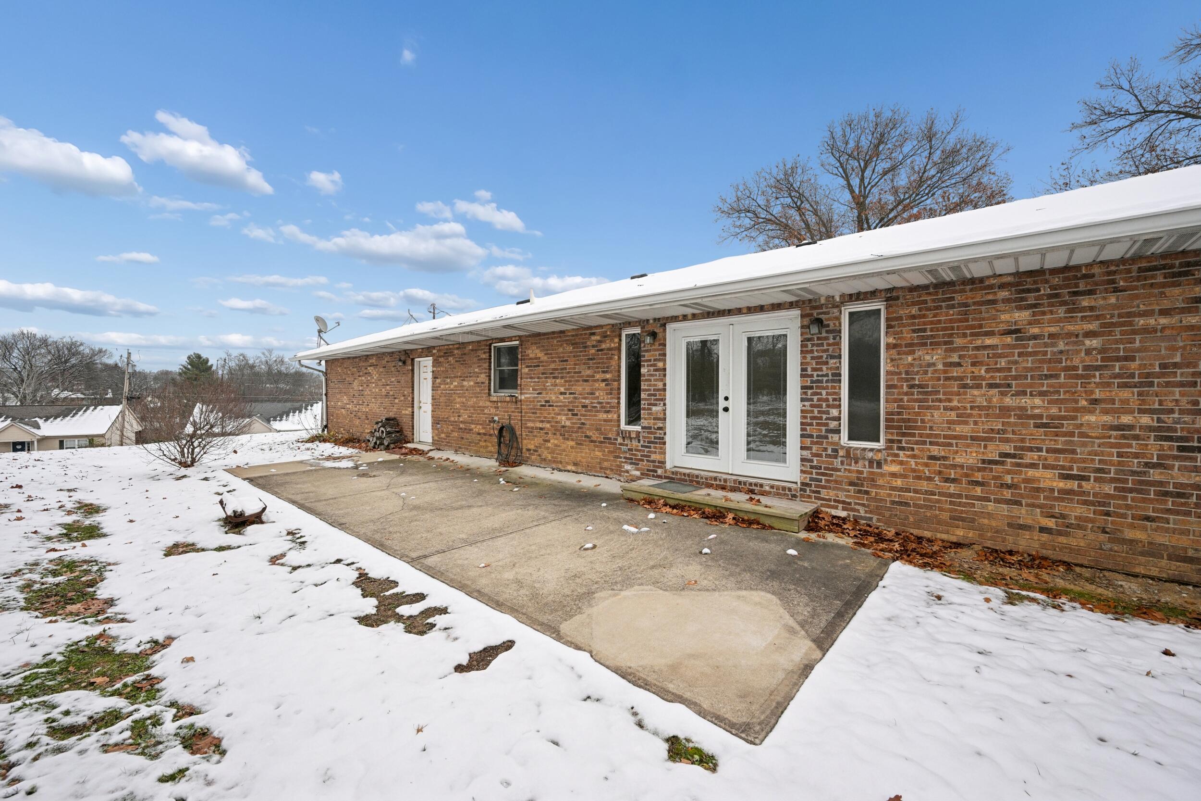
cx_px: 600
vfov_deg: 81.2
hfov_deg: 104.3
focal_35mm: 14
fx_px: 467
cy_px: 400
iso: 400
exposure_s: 1/500
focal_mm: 14
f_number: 8
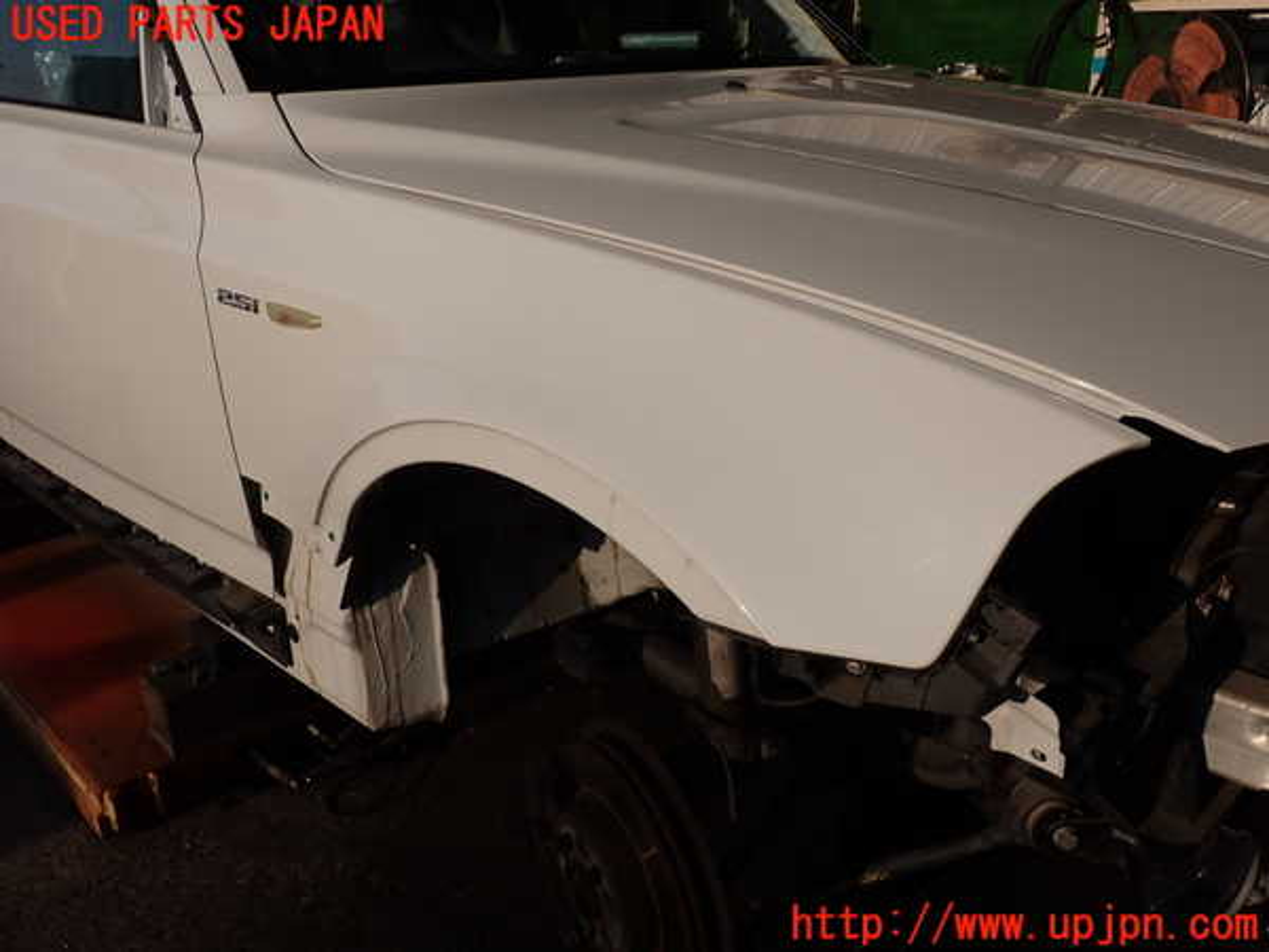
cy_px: 476
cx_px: 634
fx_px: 1100
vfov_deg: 46.8
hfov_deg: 60.0
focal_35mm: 30
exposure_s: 1/320
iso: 100
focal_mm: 5.4
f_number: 9
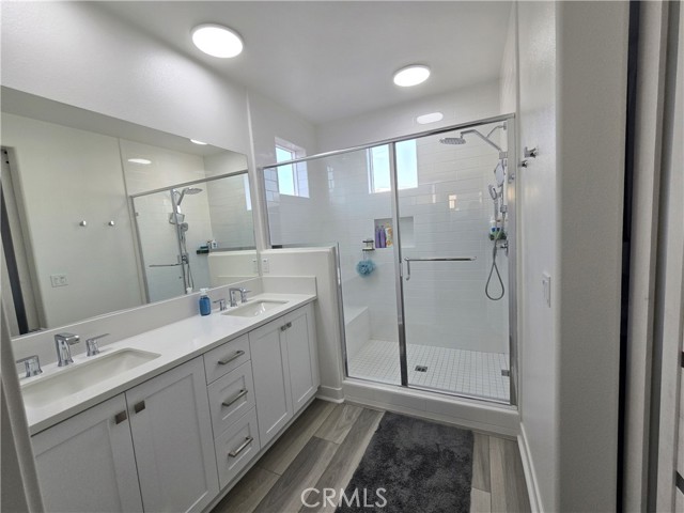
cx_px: 342
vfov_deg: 89.9
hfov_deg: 106.2
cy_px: 256
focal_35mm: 13
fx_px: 257
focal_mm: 2.2
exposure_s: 1/130
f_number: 2.2
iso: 50
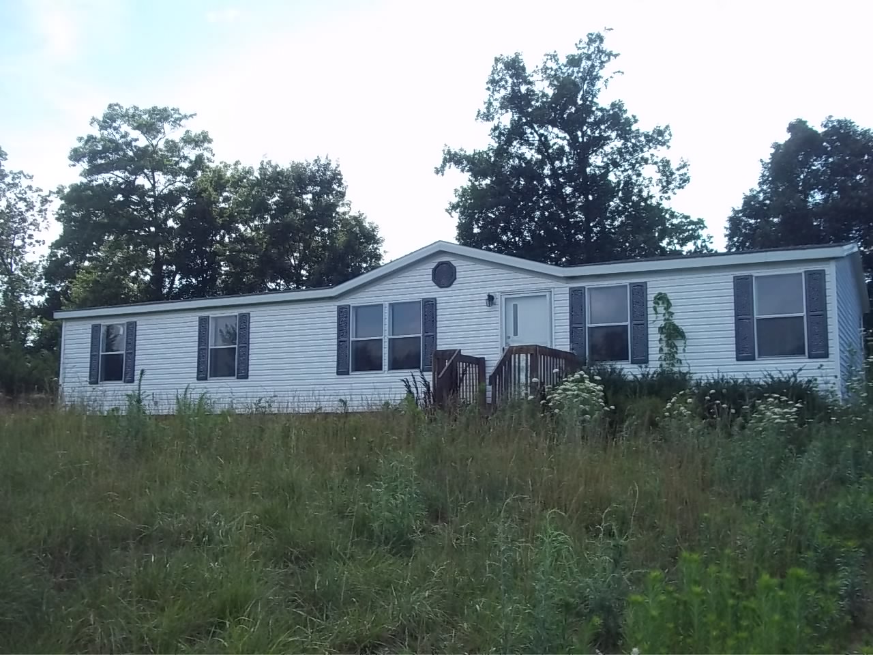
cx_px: 436
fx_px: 908
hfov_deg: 51.4
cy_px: 328
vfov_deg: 39.7
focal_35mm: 36
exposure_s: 1/125
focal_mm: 6.5
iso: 80
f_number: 8
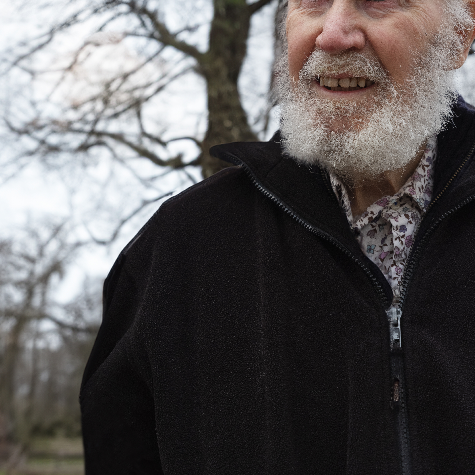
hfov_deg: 35.1
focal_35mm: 48
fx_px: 745
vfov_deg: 33.9
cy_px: 68
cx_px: 303
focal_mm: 35
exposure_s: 1/125
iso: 500
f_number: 5.6
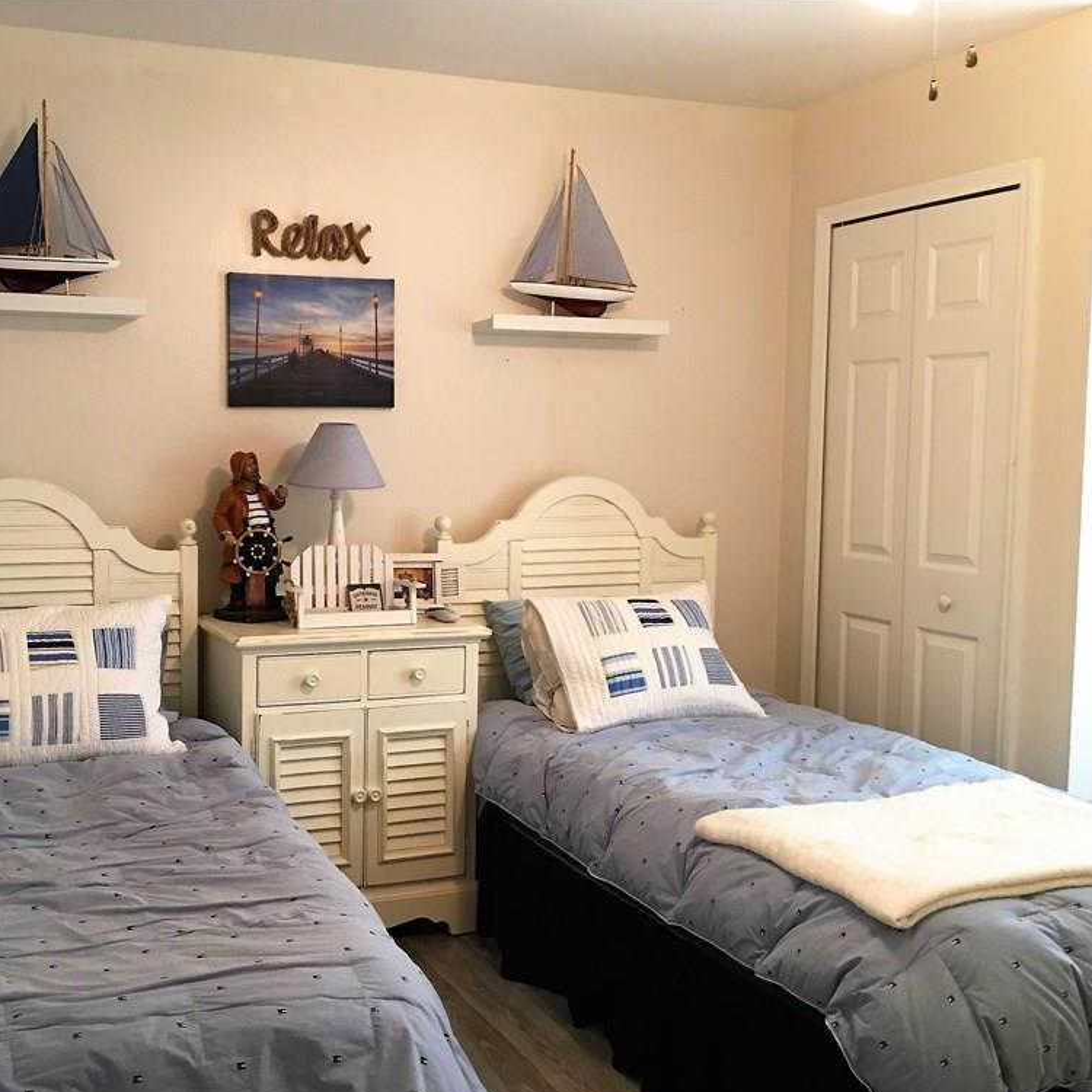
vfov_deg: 47.2
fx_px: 1249
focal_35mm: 35
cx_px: 370
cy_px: 553
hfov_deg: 46.5
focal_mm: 4.15
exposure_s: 1/15
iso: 64
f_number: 2.2
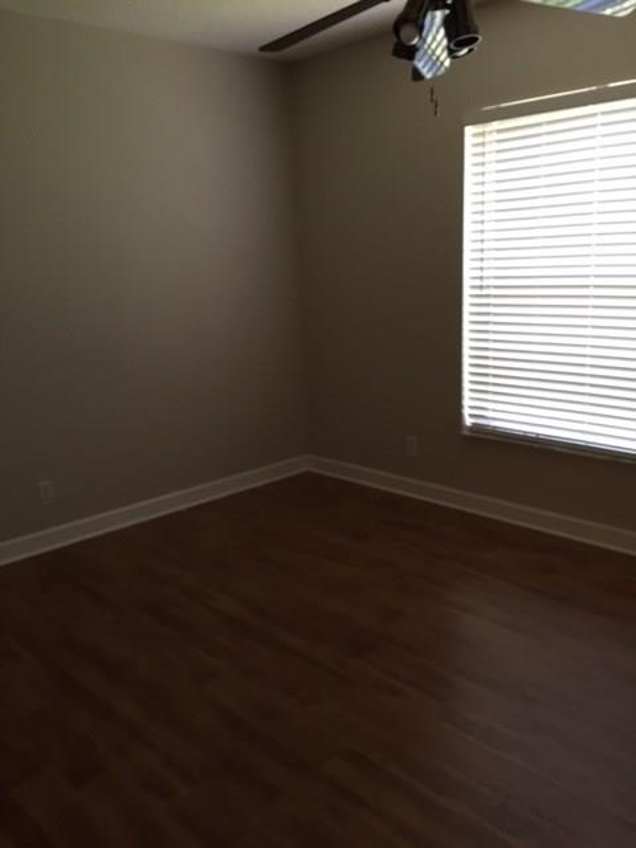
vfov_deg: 61.7
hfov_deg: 48.2
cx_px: 318
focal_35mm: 29
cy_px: 424
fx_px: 710
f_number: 2.2
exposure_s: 1/30
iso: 80
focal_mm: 4.15
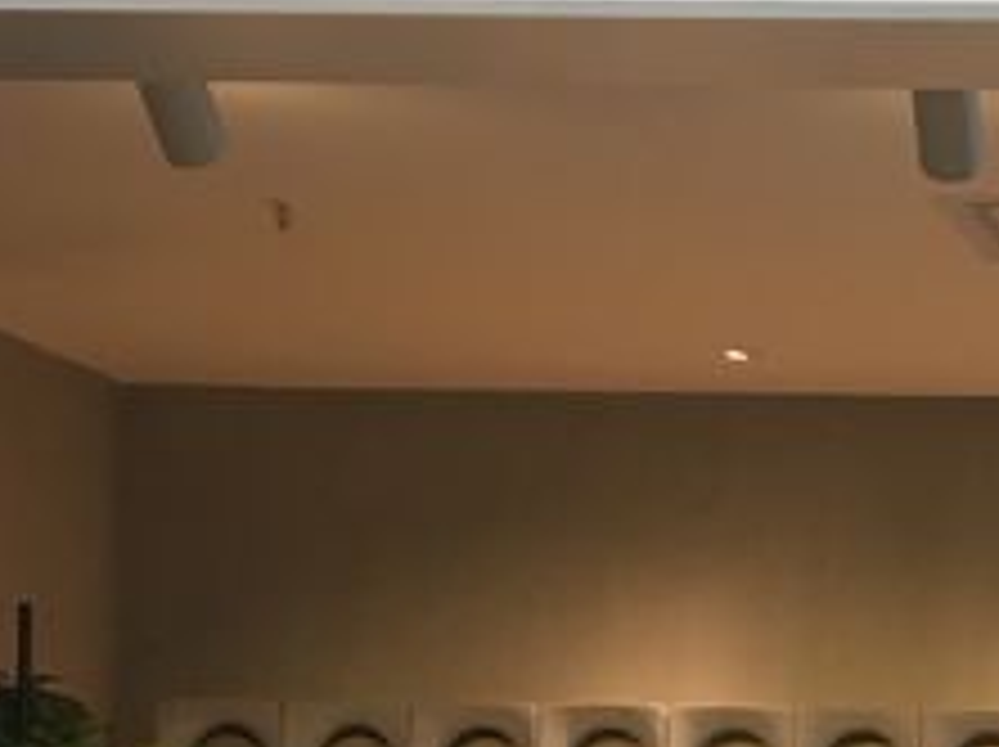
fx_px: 3517
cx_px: 1370
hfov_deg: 15.3
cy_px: 1017
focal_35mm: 122
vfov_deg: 11.7
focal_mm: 4.15
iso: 50
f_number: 2.2
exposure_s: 1/33
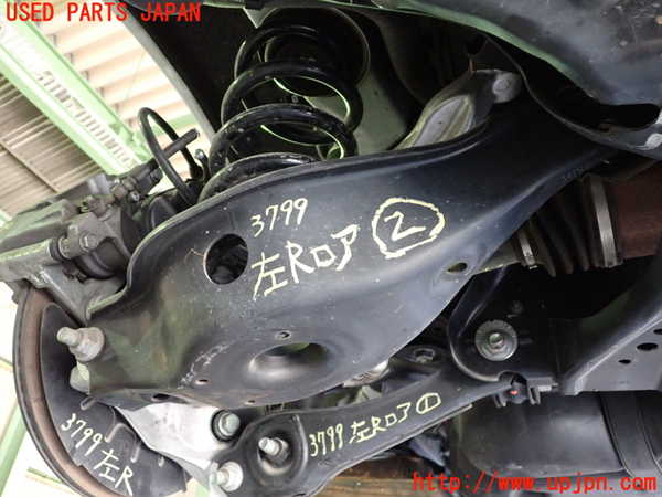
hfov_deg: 60.0
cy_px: 248
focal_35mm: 30
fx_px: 574
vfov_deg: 46.8
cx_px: 331
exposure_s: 1/30
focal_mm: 5.4
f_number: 2.3
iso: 800
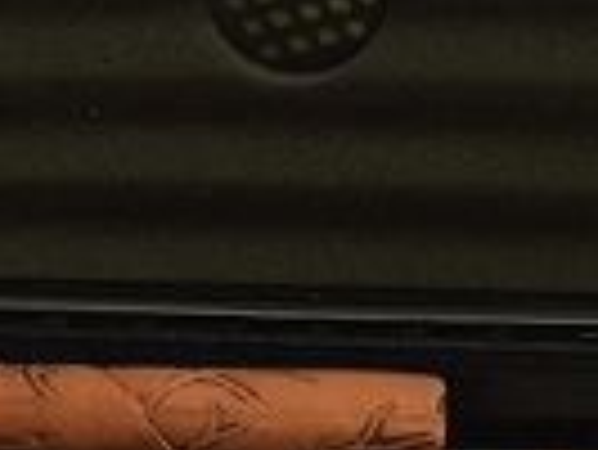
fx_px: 2161
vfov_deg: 11.9
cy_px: 308
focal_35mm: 125
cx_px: 418
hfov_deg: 15.7
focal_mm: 4.15
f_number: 2.2
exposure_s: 1/33
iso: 100
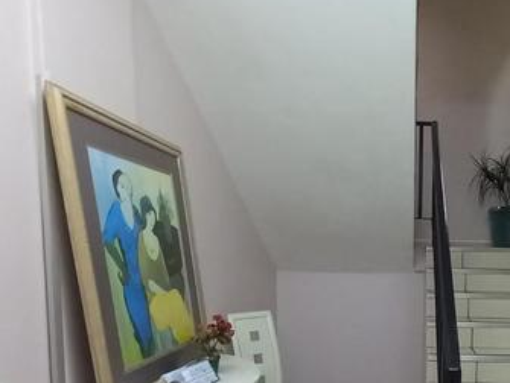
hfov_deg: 54.1
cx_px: 413
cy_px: 316
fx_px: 457
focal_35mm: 31
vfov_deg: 43.0
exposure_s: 1/23
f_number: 2.2
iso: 320
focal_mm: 1.13
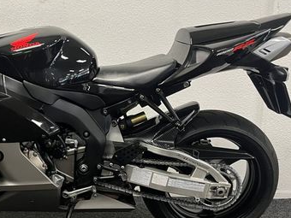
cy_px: 115
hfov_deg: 37.6
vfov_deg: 29.7
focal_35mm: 49
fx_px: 412
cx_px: 62
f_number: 1.6
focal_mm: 5.1
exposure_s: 1/50
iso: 100
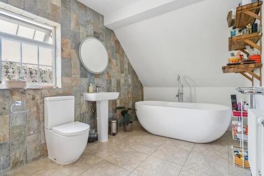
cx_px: 132
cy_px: 88
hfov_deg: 93.3
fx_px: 125
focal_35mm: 17
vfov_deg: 70.4
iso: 640
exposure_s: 1/50
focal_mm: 17
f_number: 5
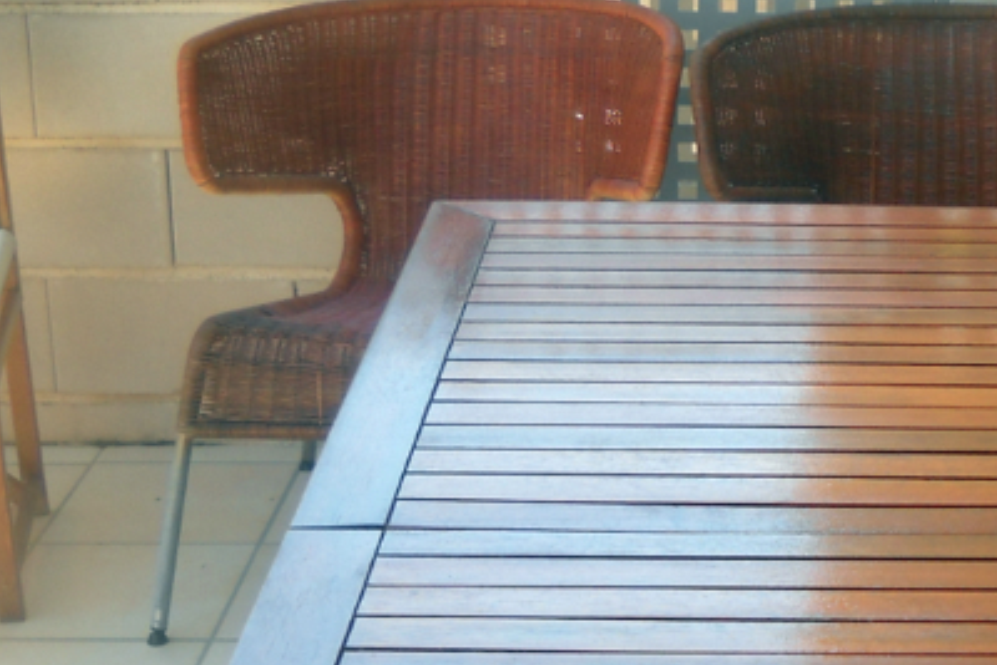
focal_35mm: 96
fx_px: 2659
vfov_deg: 14.0
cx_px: 1047
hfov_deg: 20.4
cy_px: 676
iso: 64
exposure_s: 1/129
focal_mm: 6.72
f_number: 3.1
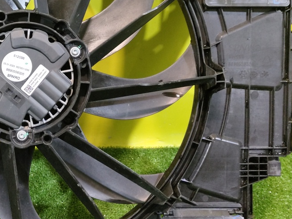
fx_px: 447
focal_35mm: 53
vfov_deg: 27.3
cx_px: 21
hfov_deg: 33.9
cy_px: 69
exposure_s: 1/50
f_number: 1.88
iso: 339
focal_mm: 5.59
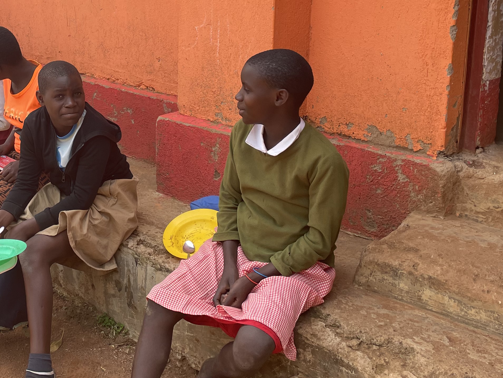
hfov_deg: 33.1
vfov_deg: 26.1
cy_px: 82
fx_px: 799
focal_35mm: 55
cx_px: 50
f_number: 1.6
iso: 32
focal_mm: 4.2
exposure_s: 1/836
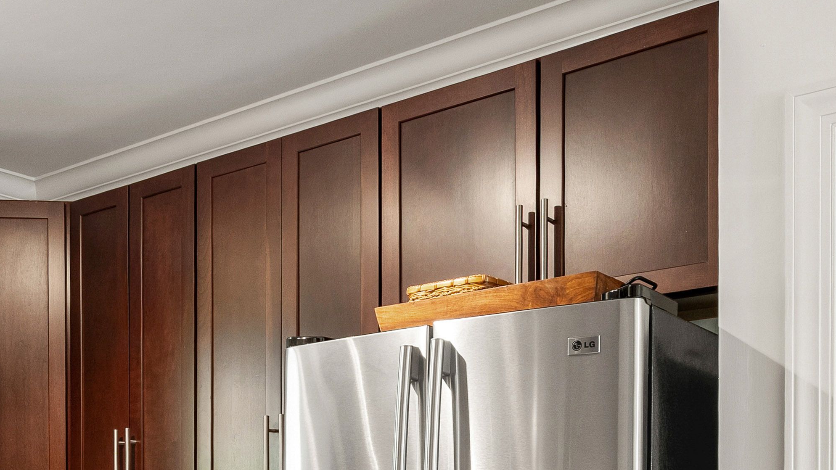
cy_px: 505
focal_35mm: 44
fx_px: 975
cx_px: 302
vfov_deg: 25.3
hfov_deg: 45.9
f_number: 8
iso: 100
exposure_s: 1
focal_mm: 10
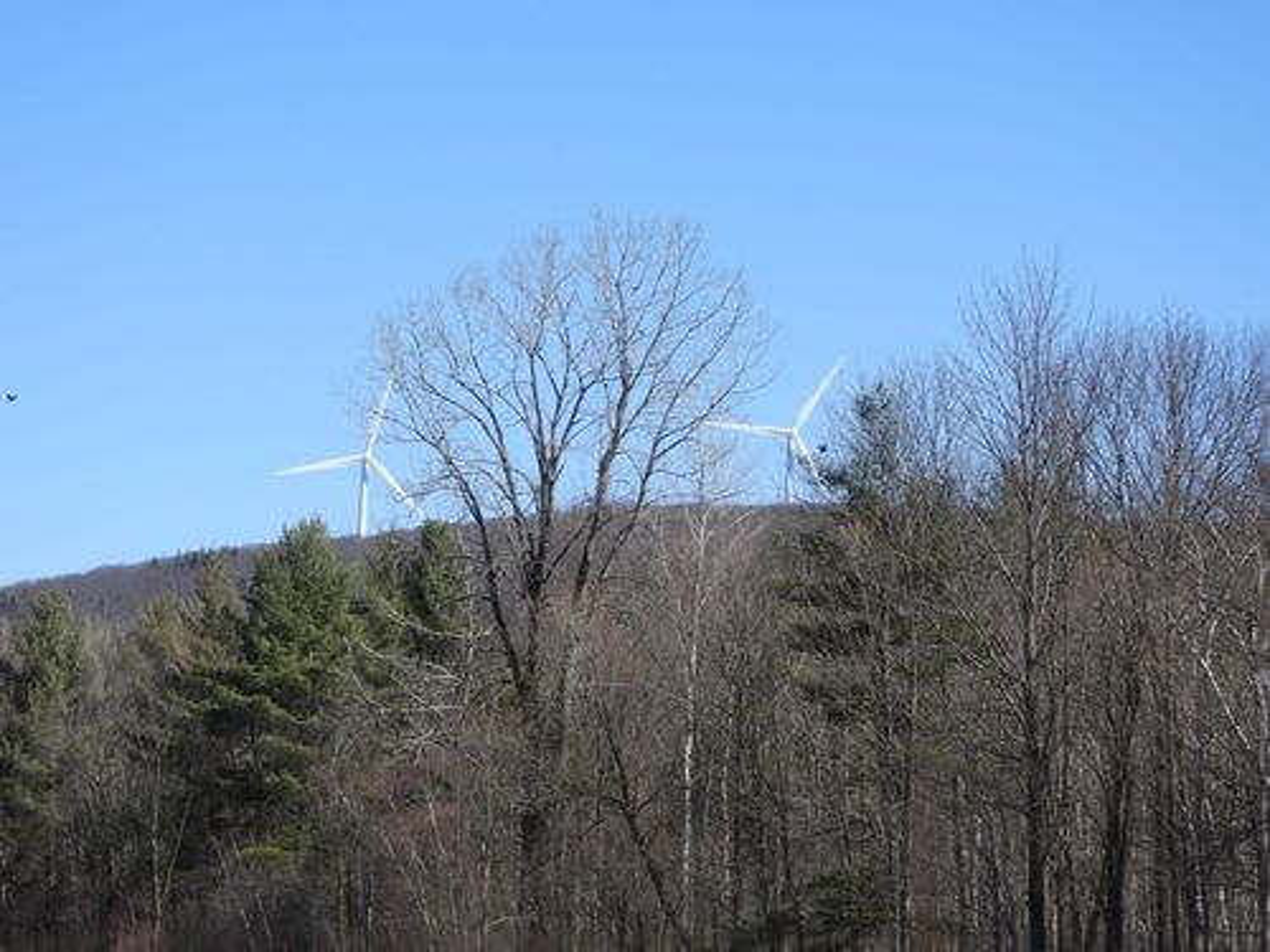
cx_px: 635
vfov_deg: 12.9
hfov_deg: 17.1
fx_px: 4219
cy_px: 476
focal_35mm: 115
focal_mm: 20.7
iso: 100
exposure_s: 1/1000
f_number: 4
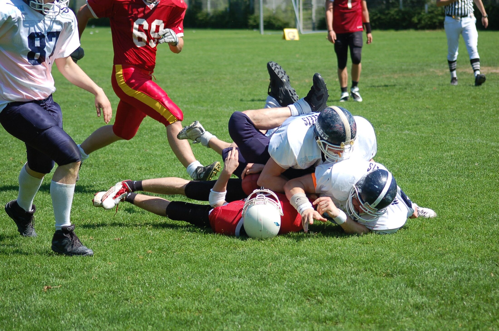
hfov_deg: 15.9
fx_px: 1785
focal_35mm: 129
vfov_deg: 10.6
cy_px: 166
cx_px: 250
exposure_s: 1/1250
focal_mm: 86
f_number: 4.5
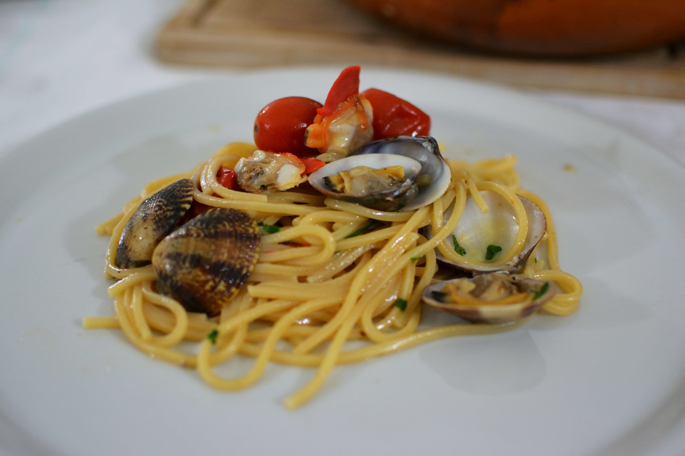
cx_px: 342
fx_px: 999
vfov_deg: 25.8
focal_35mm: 52
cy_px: 228
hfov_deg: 37.9
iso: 800
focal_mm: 35
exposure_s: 1/125
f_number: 2
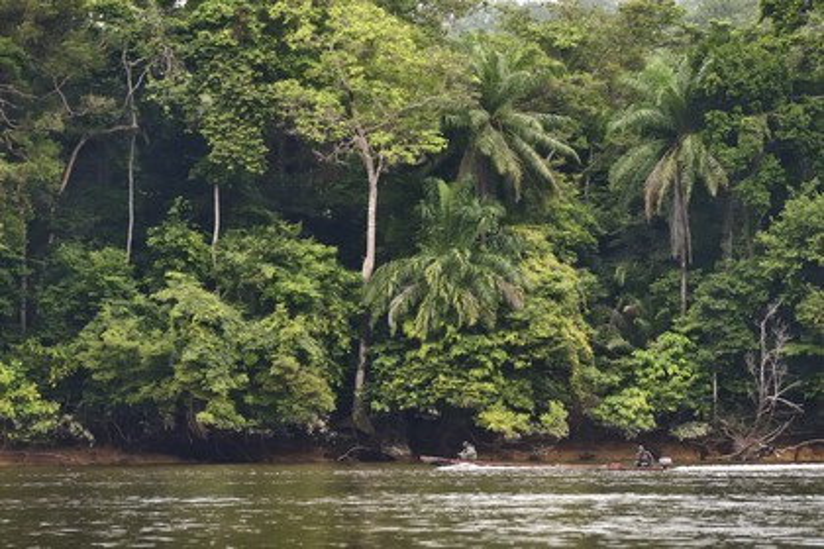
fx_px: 4577
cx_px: 412
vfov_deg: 6.9
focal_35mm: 200
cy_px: 274
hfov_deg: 10.3
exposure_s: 1/1000
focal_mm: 200
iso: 1600
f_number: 5
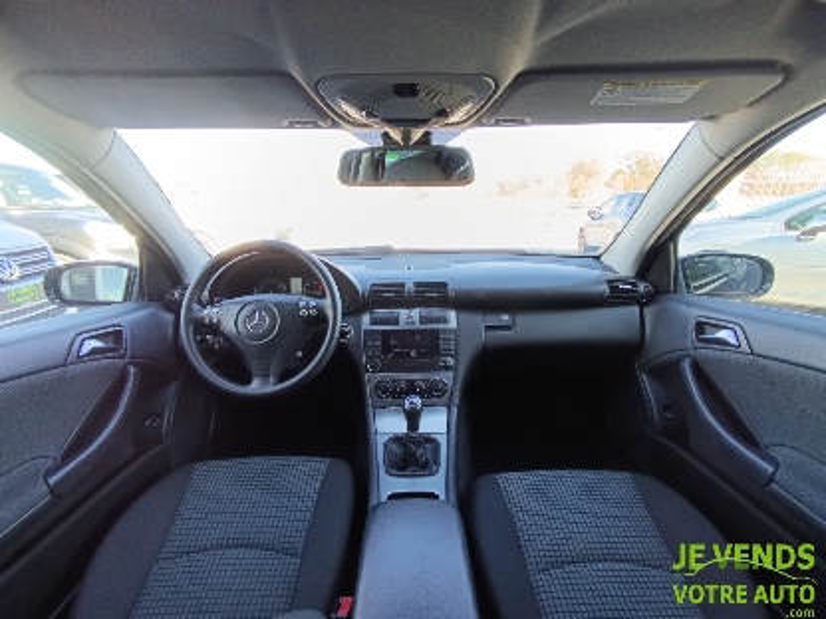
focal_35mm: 16
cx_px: 413
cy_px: 310
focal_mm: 1.65
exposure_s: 1/100
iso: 160
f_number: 2.2
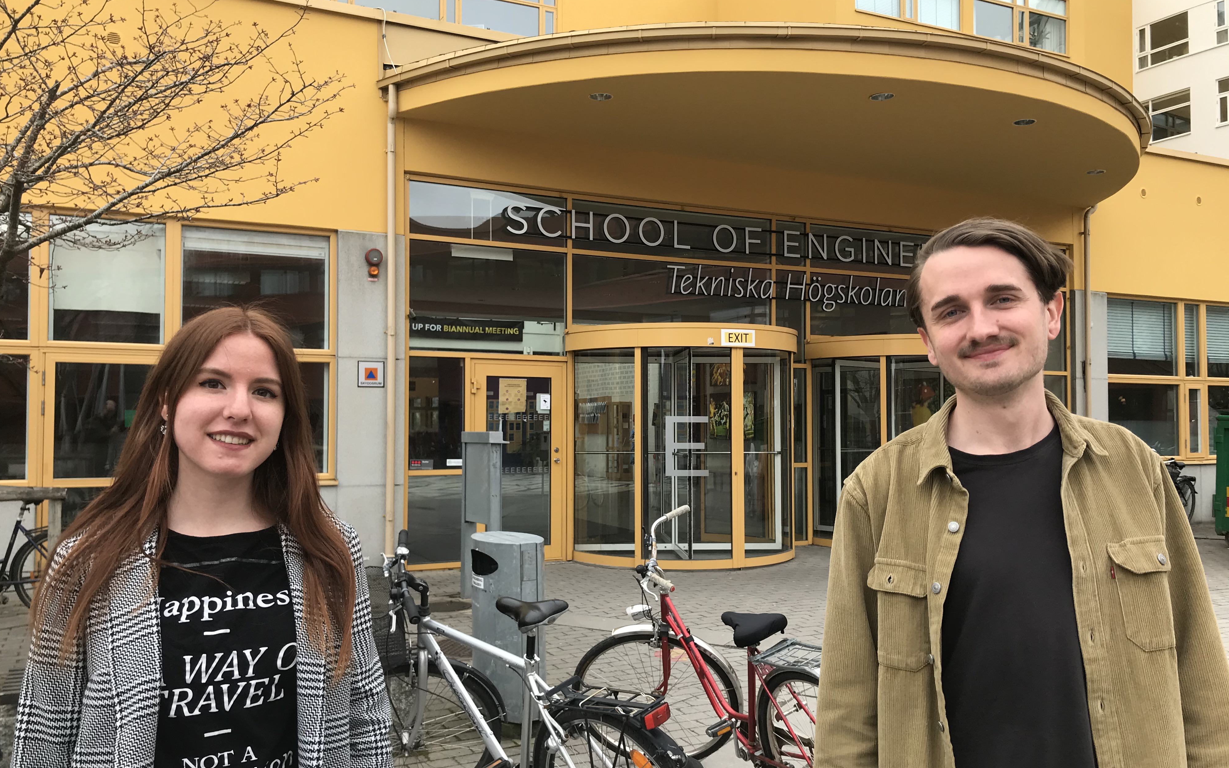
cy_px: 407
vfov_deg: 41.8
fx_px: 1005
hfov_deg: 62.9
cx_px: 608
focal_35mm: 30
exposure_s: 1/307
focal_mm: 3.99
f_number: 1.8
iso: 20
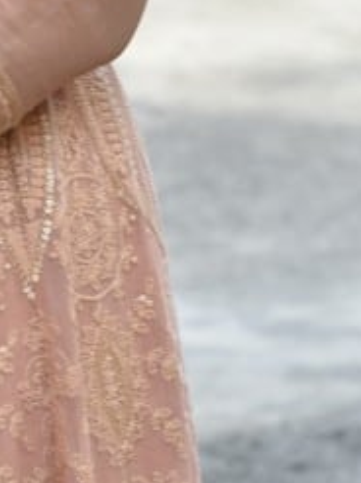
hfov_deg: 3.8
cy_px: -397
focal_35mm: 394
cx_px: -98
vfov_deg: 5.0
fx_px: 5488
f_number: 6.3
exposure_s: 1/160
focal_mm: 105
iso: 500
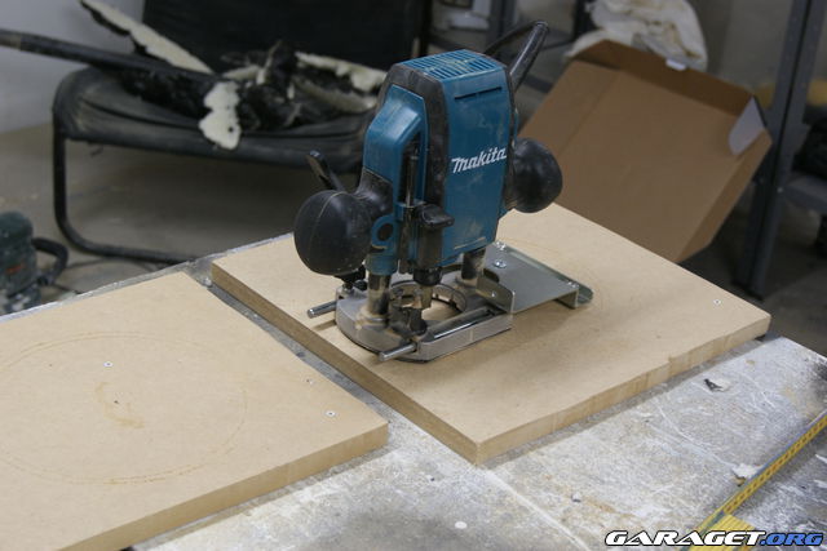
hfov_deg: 33.4
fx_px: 1379
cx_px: 414
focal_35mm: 60
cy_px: 276
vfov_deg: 22.6
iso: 400
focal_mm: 40
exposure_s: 1/20
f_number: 5.6
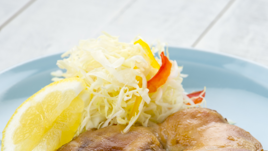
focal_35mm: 174
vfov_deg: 7.0
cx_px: 149
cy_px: 136
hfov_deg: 12.4
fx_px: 1236
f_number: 13
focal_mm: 105
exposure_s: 1/125
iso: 100
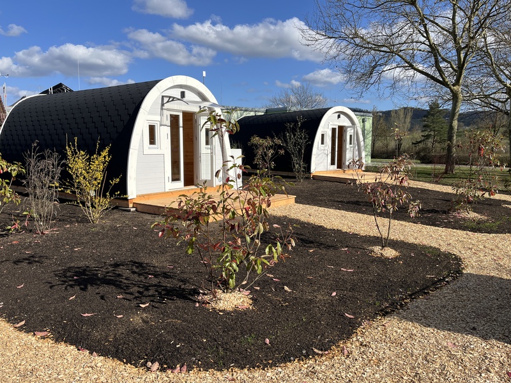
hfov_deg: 67.3
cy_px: 192
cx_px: 256
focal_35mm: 26
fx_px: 384
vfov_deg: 53.1
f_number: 1.6
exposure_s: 1/3413
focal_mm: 5.1
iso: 50
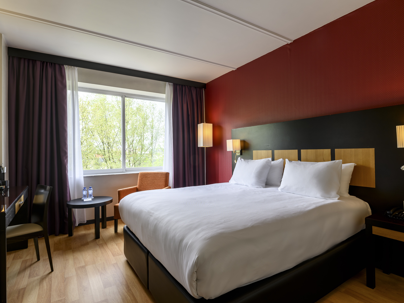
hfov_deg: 81.6
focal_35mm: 20
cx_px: 216
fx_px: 233
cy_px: 148
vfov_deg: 66.0
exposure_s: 1/80
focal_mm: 18
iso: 200
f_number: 8
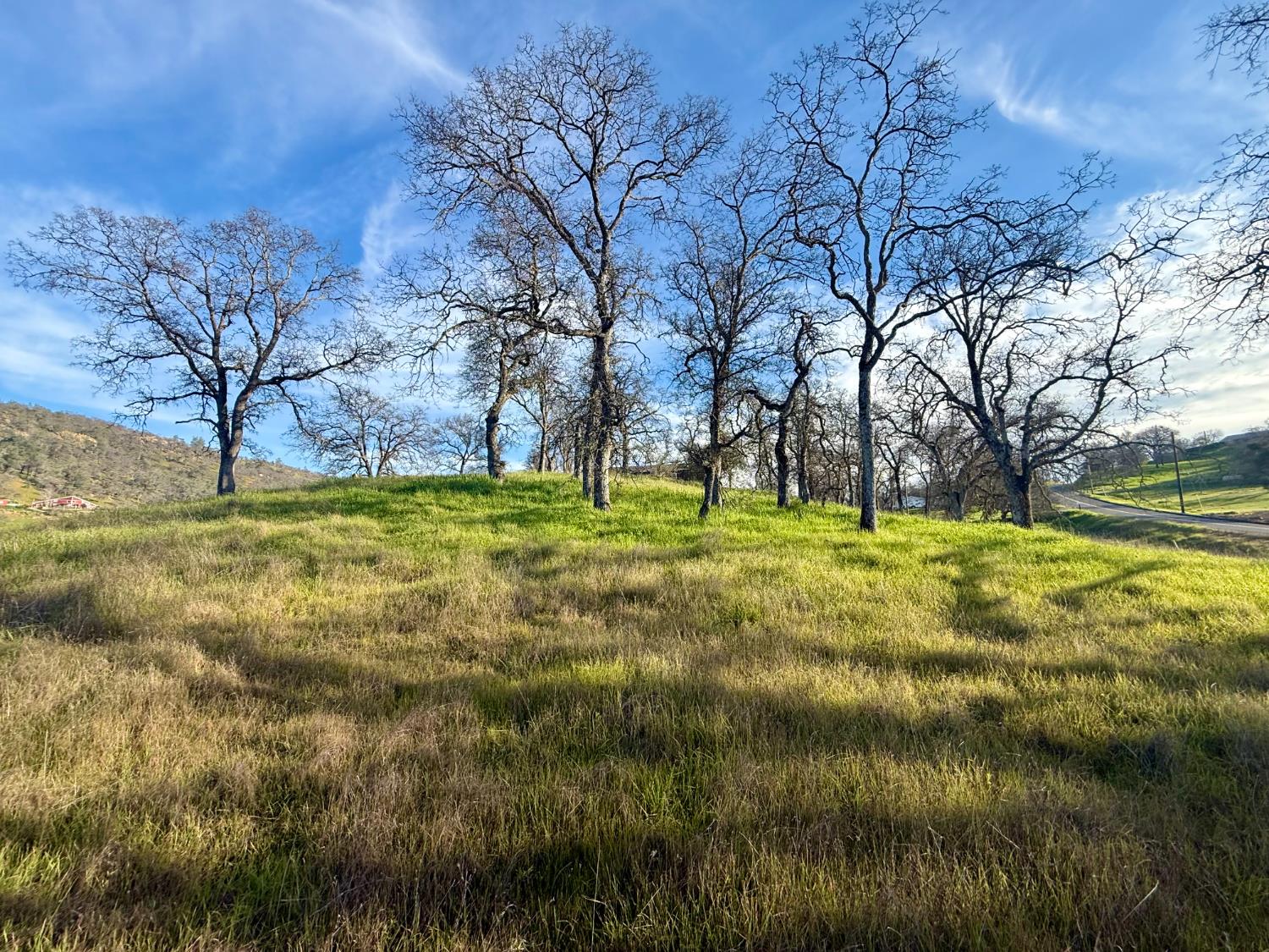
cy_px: 476
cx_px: 634
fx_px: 513
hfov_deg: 102.1
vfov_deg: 85.7
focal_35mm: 14
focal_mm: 2.22
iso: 50
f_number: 2.2
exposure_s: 1/928
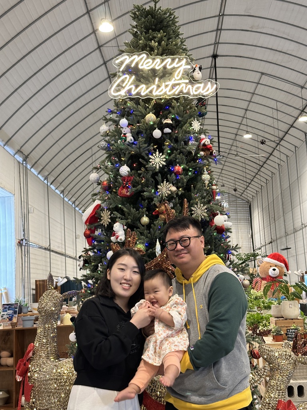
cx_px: 154
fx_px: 568
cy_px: 205
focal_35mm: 48
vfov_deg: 39.7
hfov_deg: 30.3
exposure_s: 1/60
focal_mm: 6.86
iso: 200
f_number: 1.78
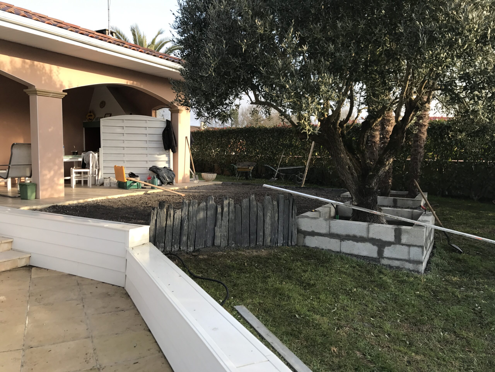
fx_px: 400
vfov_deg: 49.7
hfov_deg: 63.4
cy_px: 186
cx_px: 248
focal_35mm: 28
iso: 20
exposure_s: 1/424
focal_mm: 3.99
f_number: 1.8
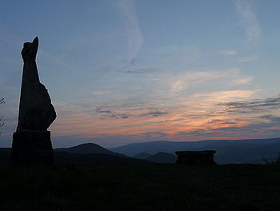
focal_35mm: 37
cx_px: 140
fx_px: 299
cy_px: 106
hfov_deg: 50.1
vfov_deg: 38.7
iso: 125
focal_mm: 6.1
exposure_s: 1/125
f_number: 4
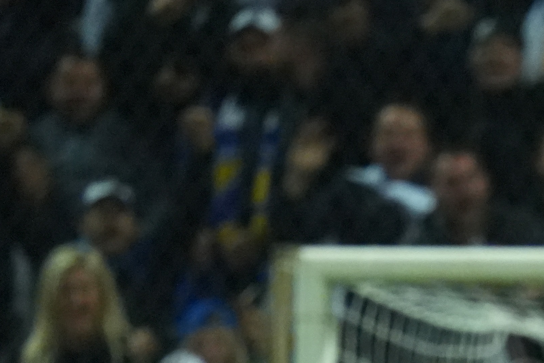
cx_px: 799
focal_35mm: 2604
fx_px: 39339
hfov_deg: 0.8
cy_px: 638
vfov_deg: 0.5
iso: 6400
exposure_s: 1/1000
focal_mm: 600
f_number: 6.3
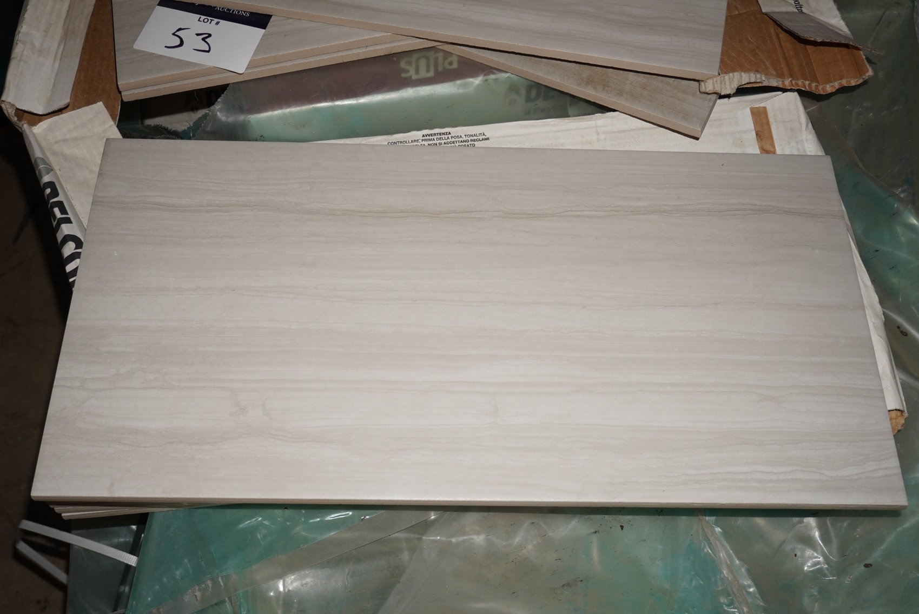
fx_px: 920
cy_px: 307
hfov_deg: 53.1
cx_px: 460
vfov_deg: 36.9
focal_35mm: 36
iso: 500
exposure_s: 1/60
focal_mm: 24
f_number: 4.5
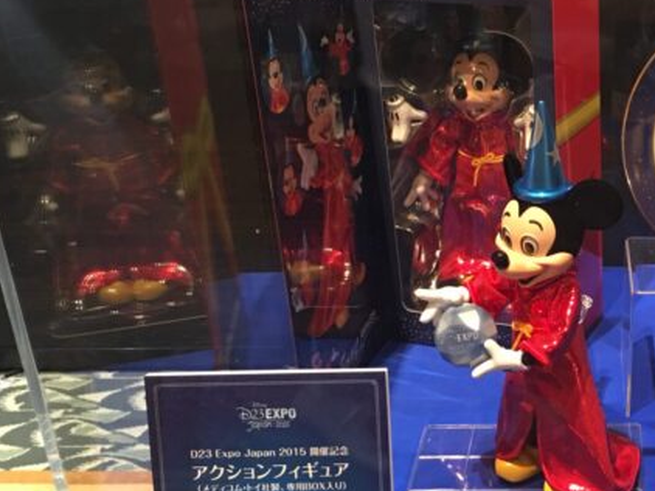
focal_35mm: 55
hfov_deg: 32.9
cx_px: 605
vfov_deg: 26.5
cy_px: 294
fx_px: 1040
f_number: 2.2
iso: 80
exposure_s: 1/15
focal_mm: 4.15
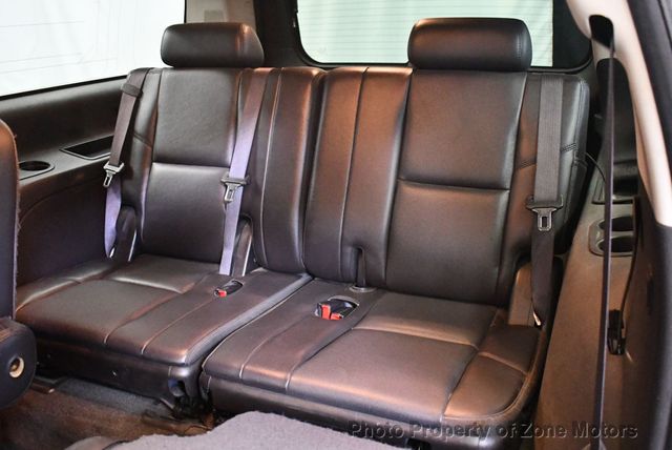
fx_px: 673
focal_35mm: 36
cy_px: 225
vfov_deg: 36.9
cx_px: 336
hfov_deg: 53.1
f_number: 3.5
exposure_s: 1/60
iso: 8000
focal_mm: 18
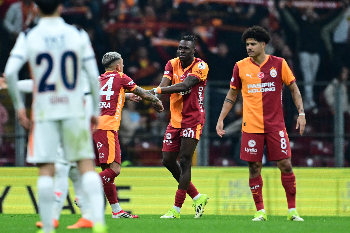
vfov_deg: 2.3
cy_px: 116
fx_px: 5833
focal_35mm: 600
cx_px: 175
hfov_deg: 3.4
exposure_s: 1/3200
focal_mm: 400
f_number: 2.8
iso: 4000
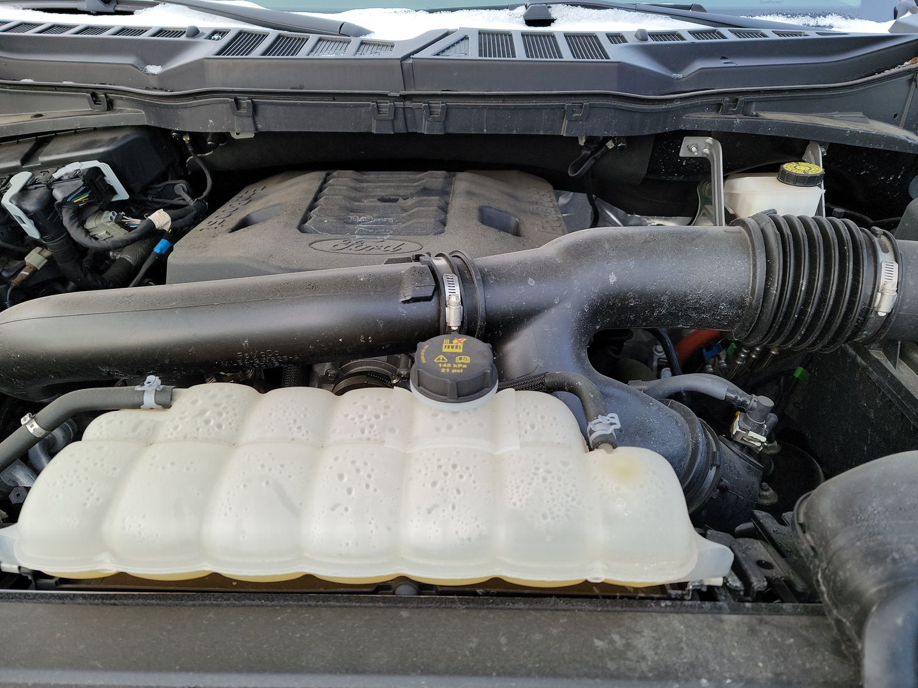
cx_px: 459
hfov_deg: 71.6
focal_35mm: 24
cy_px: 344
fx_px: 636
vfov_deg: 56.8
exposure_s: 1/59
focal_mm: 6.7
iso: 56
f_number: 1.8
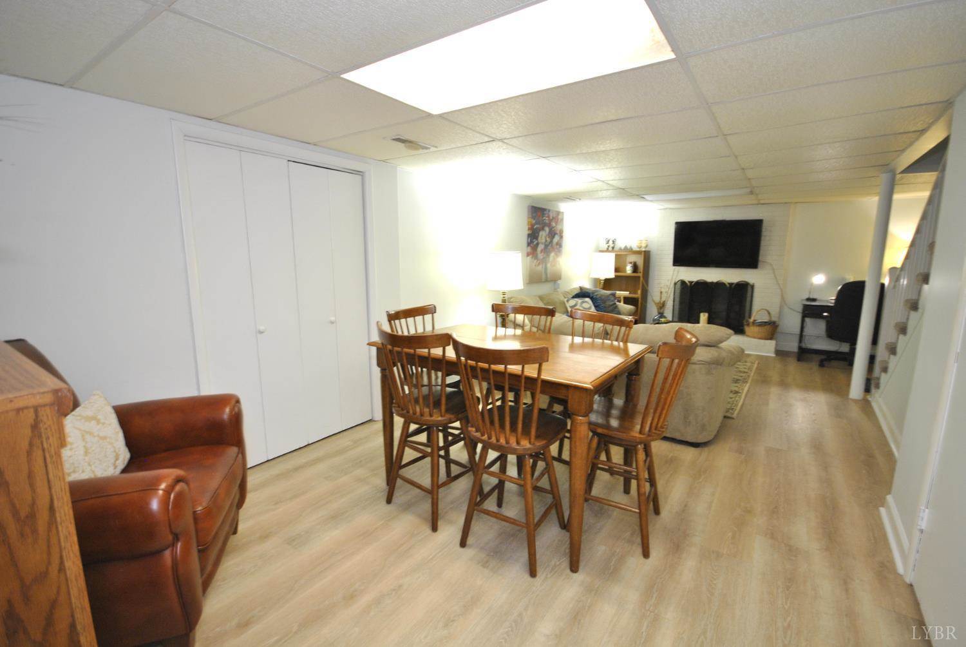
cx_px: 483
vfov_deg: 77.5
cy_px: 324
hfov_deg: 100.3
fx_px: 403
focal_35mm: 15
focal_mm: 10
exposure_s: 1/20
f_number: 4
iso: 400
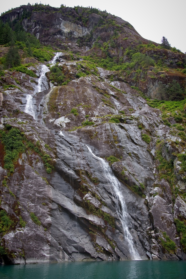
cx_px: 93
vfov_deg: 58.7
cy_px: 140
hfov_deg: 41.1
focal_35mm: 32
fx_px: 248
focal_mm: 32
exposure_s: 1/100
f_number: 5
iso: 100
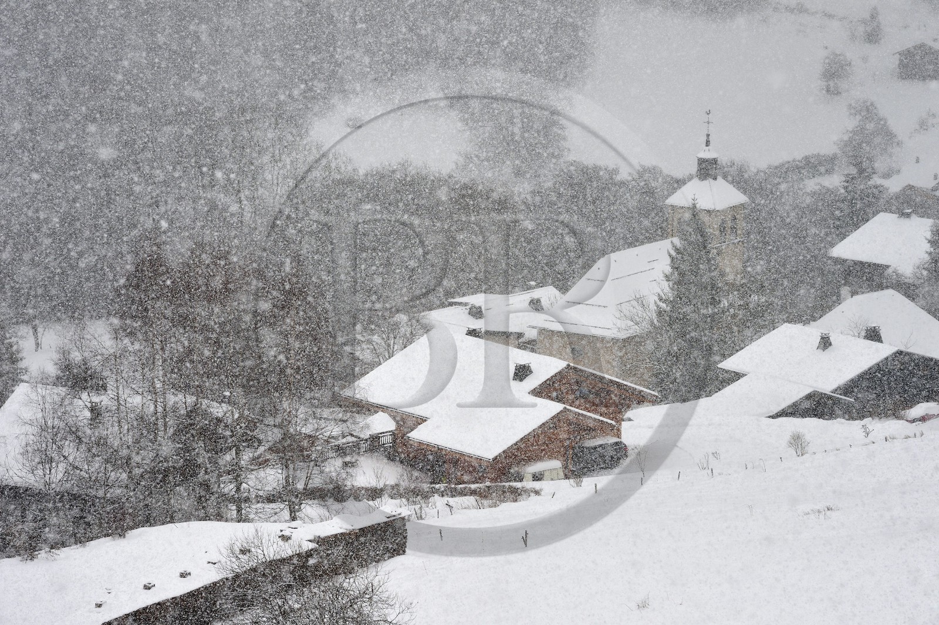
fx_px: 5212
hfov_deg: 10.3
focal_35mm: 200
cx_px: 470
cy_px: 312
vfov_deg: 6.9
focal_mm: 200
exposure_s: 1/1000
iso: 400
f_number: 8
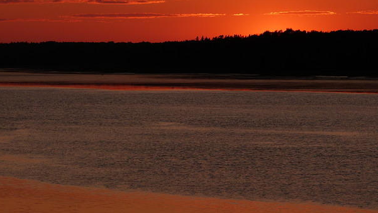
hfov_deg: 8.7
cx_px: 185
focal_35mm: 247
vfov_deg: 4.9
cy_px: 93
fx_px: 2476
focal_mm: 37.8
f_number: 5.6
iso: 100
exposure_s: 1/400
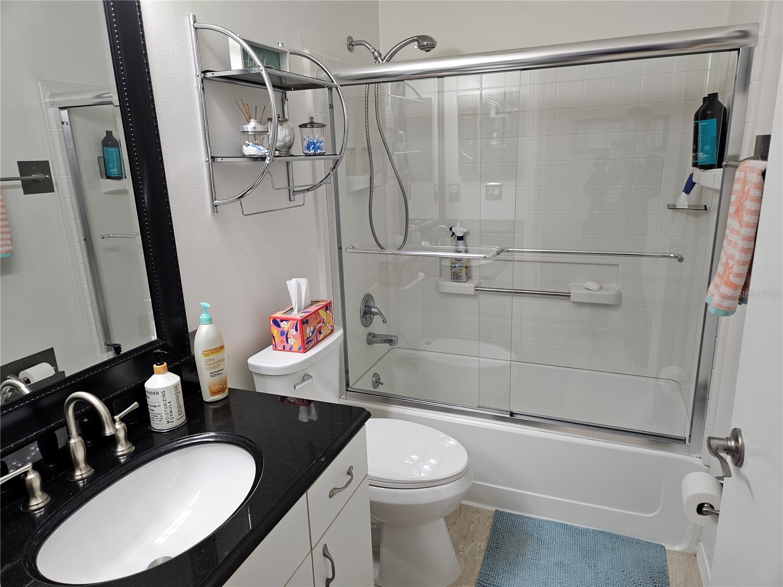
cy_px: 294
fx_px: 520
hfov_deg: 73.9
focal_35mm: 23
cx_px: 392
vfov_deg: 58.9
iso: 160
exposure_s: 1/120
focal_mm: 5.4
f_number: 1.8
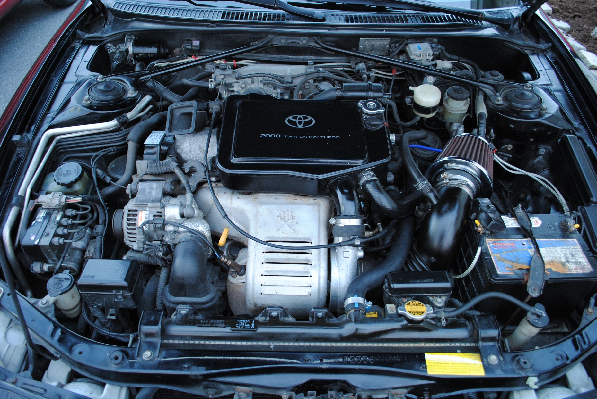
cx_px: 298
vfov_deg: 48.1
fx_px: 448
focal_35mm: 27
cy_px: 200
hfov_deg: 67.3
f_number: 3.5
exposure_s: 1/8
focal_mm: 18
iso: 400
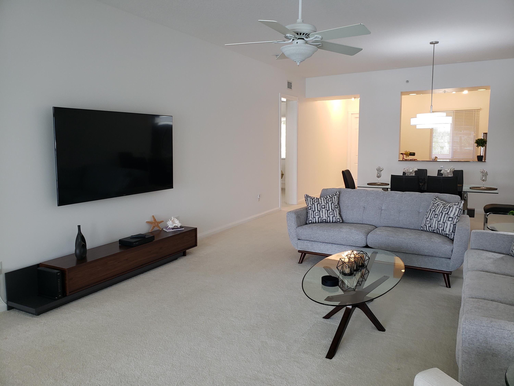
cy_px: 193
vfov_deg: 53.1
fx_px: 386
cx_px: 257
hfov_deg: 67.3
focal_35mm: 26
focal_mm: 4.3
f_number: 2.4
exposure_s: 1/60
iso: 125
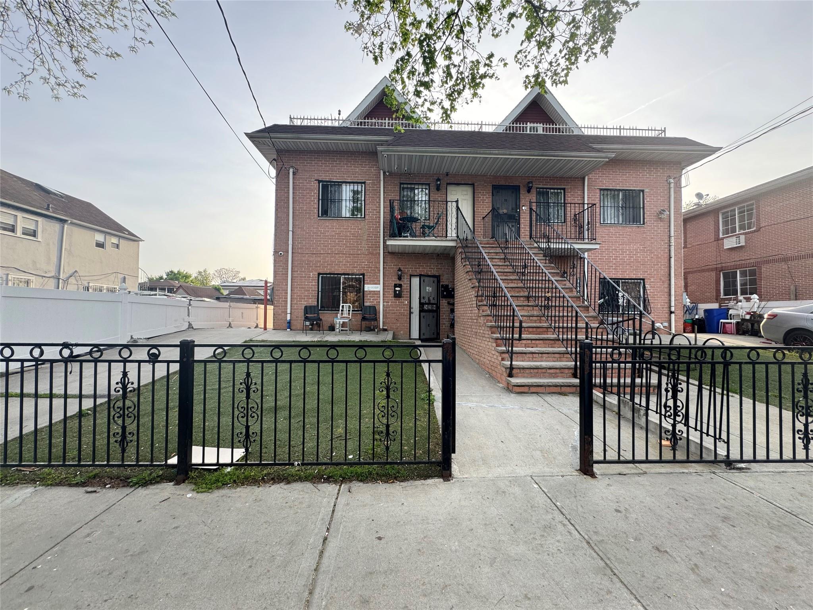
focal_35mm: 14
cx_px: 406
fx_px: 329
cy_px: 305
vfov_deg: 85.7
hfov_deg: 102.1
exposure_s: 1/187
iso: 40
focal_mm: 2.22
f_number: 2.2
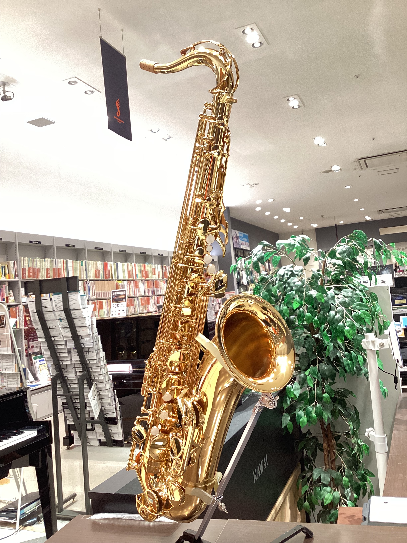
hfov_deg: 45.4
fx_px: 486
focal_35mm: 31
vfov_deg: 58.4
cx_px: 204
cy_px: 272
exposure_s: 1/50
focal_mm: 3.3
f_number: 2.4
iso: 160
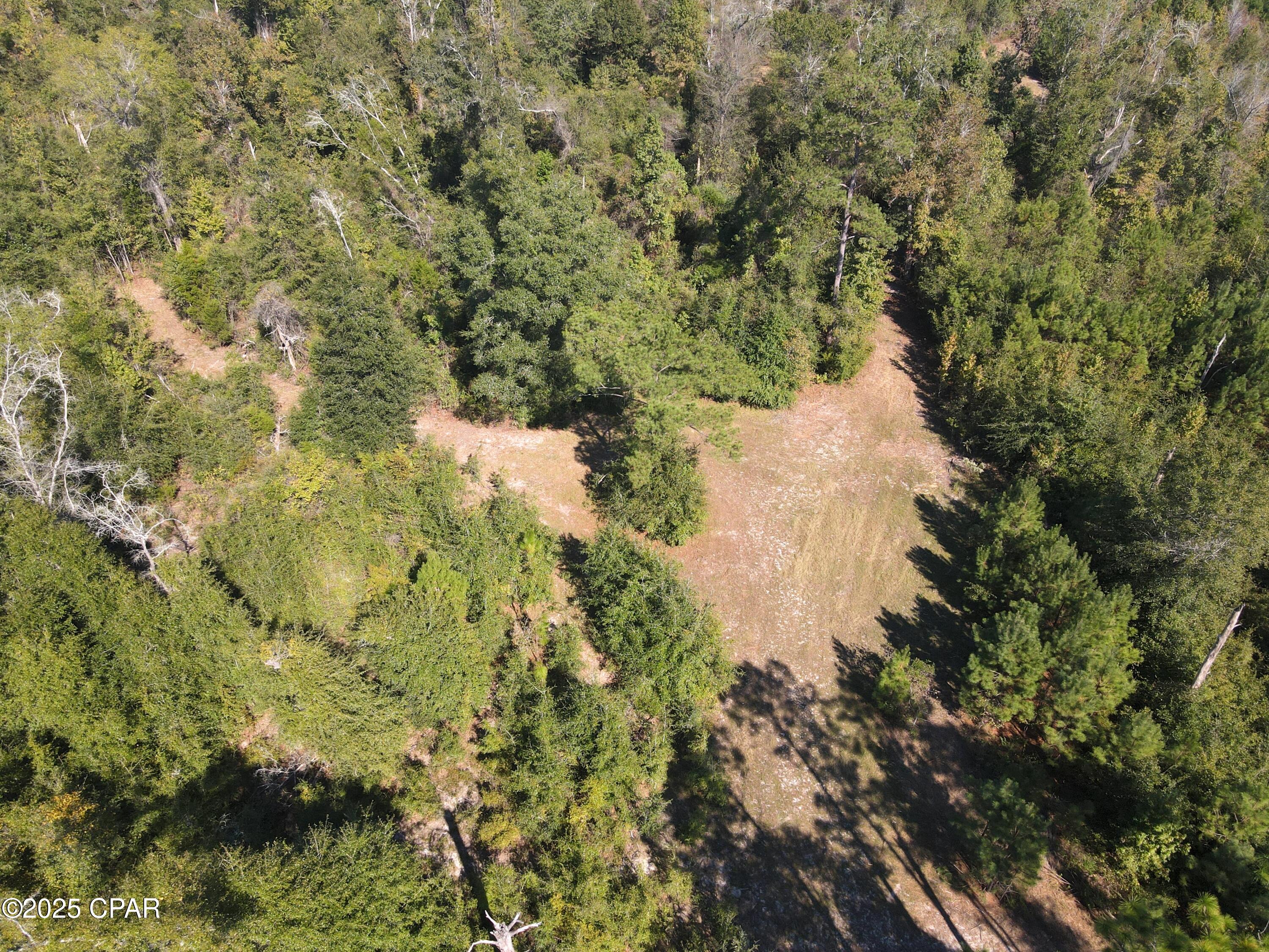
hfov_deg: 71.6
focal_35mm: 24
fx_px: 880
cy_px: 476
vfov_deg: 56.8
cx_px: 634
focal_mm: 4.5
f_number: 2.8
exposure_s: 1/400
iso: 100
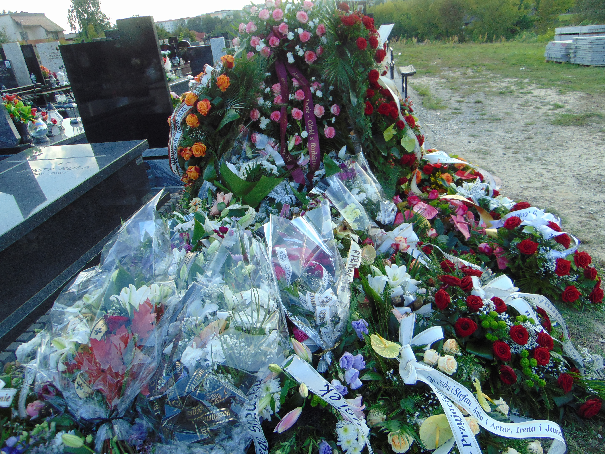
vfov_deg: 54.9
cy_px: 227
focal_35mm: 25
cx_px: 302
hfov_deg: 69.4
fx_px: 437
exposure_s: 1/250
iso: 80
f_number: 3
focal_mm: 4.5
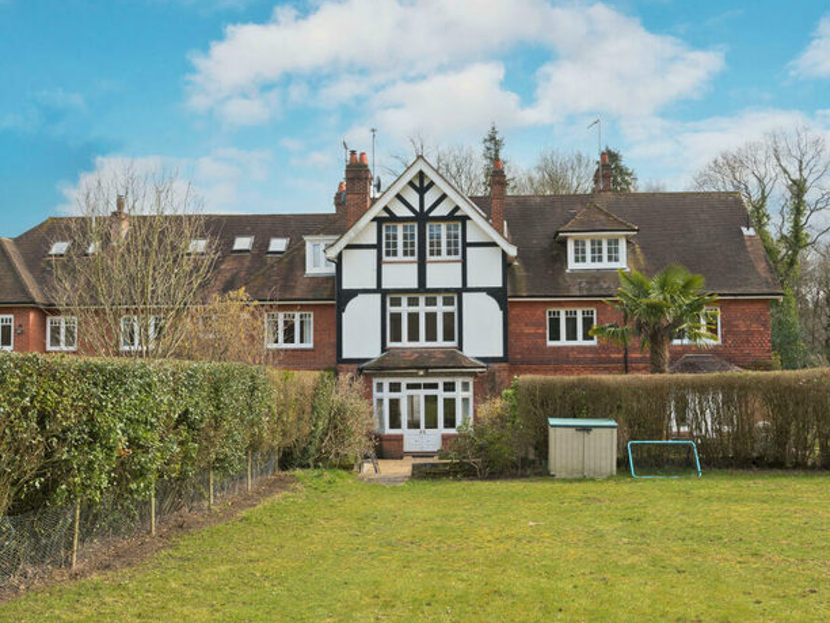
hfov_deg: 55.3
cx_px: 431
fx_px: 791
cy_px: 309
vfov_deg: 42.9
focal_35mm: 33
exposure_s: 1/400
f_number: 9
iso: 320
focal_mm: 30
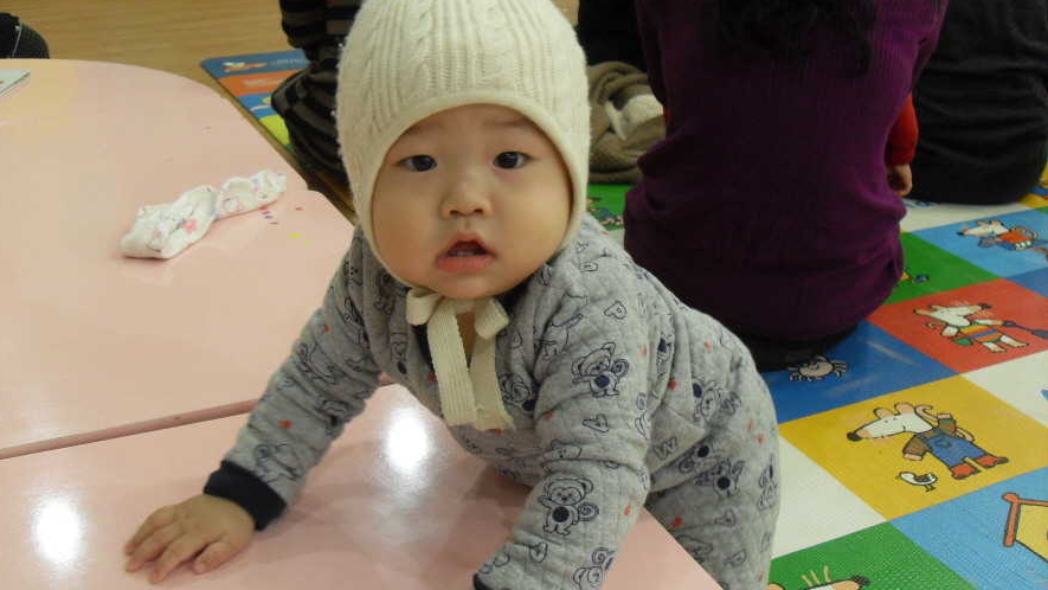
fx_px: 1139
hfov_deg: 49.4
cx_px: 516
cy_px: 251
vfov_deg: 29.0
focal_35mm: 41
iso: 200
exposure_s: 1/20
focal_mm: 6.3
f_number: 2.8
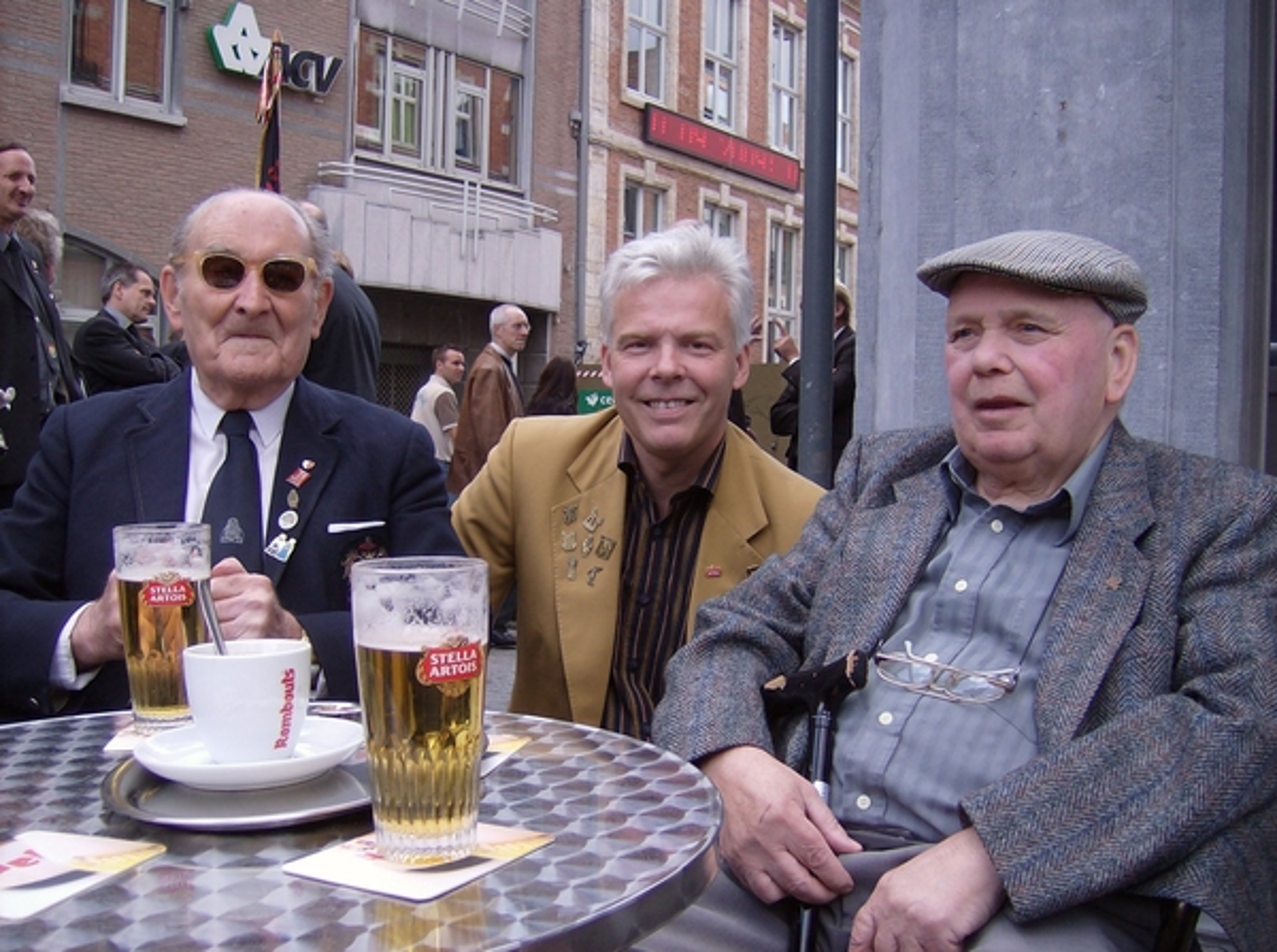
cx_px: 638
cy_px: 476
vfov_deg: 39.5
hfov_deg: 51.5
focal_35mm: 36
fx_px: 1325
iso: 100
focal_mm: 6
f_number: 2.8
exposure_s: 1/206
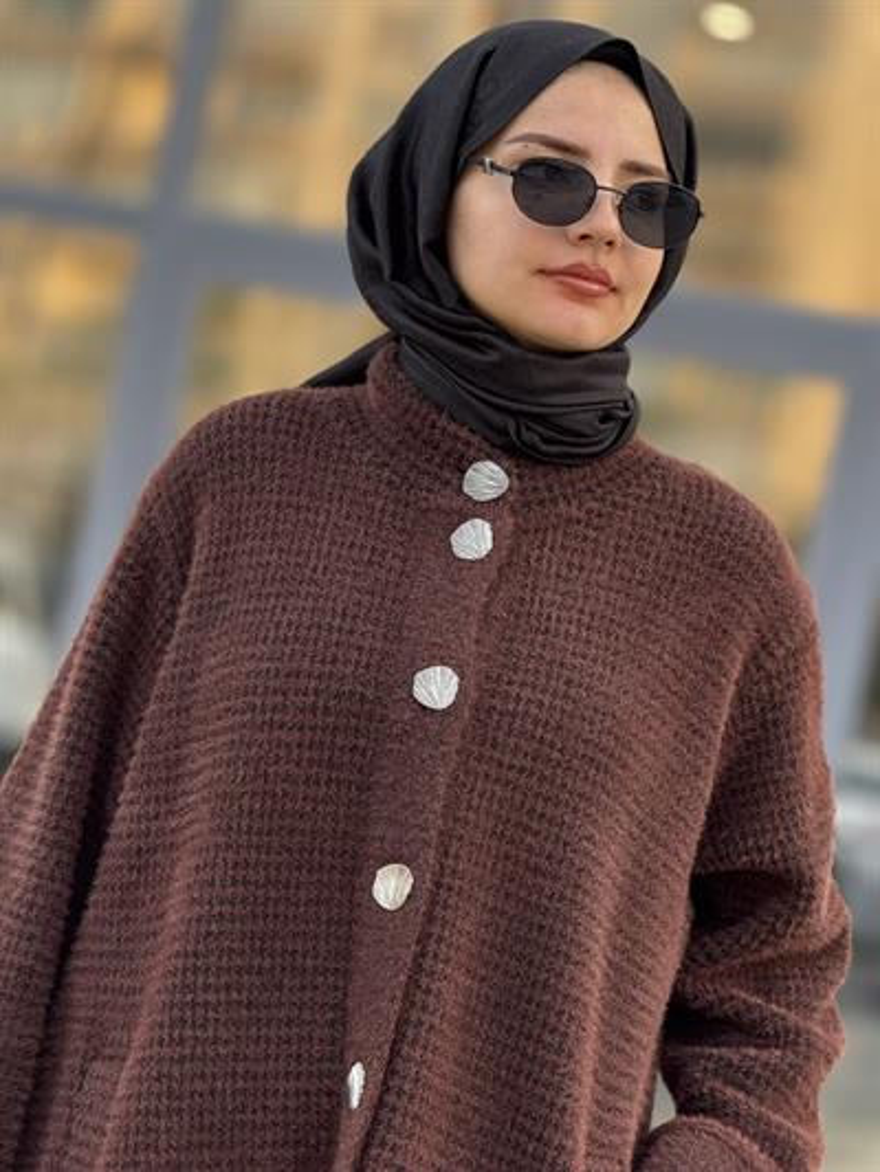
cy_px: 586
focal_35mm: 120
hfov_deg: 12.4
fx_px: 4066
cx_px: 440
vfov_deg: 16.4
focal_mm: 15.66
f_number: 2.8
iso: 500
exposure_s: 1/100
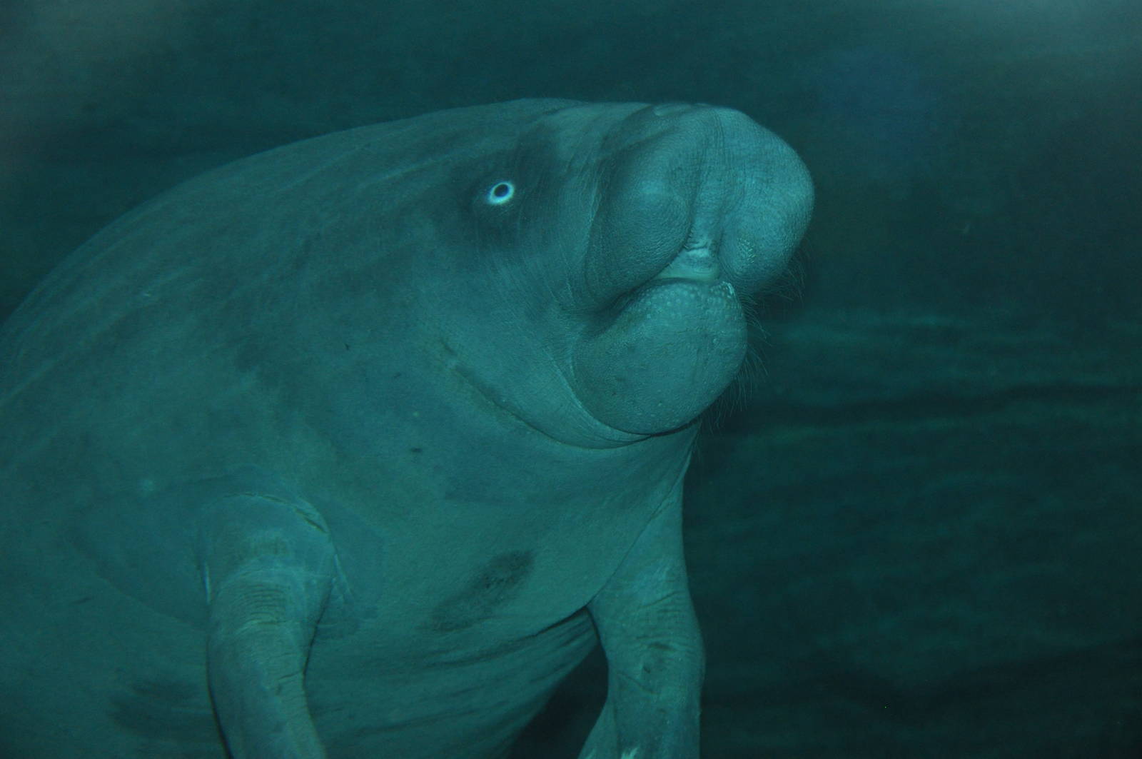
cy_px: 380
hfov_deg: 21.9
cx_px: 571
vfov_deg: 14.7
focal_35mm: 93
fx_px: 2947
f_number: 5.3
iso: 800
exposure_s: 1/60
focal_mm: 62
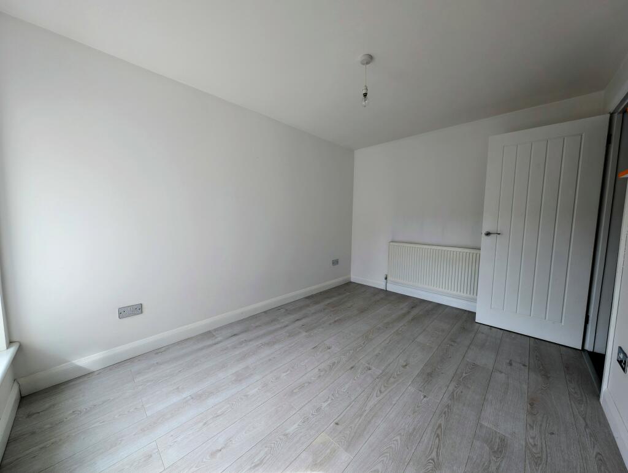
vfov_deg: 94.6
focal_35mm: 12
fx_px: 218
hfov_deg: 110.5
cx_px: 314
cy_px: 236
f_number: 1.95
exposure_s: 1/202
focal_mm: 2.23
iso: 62
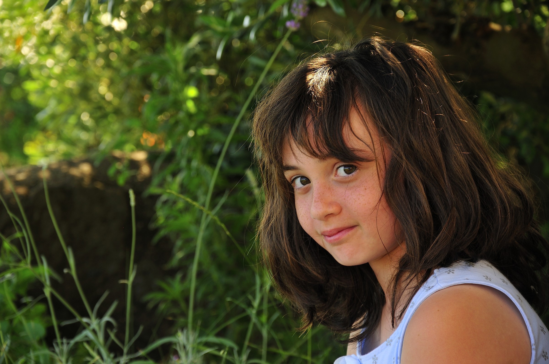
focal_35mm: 158
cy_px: 182
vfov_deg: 8.7
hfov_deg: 13.1
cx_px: 274
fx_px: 2399
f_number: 7.1
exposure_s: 1/40
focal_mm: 105
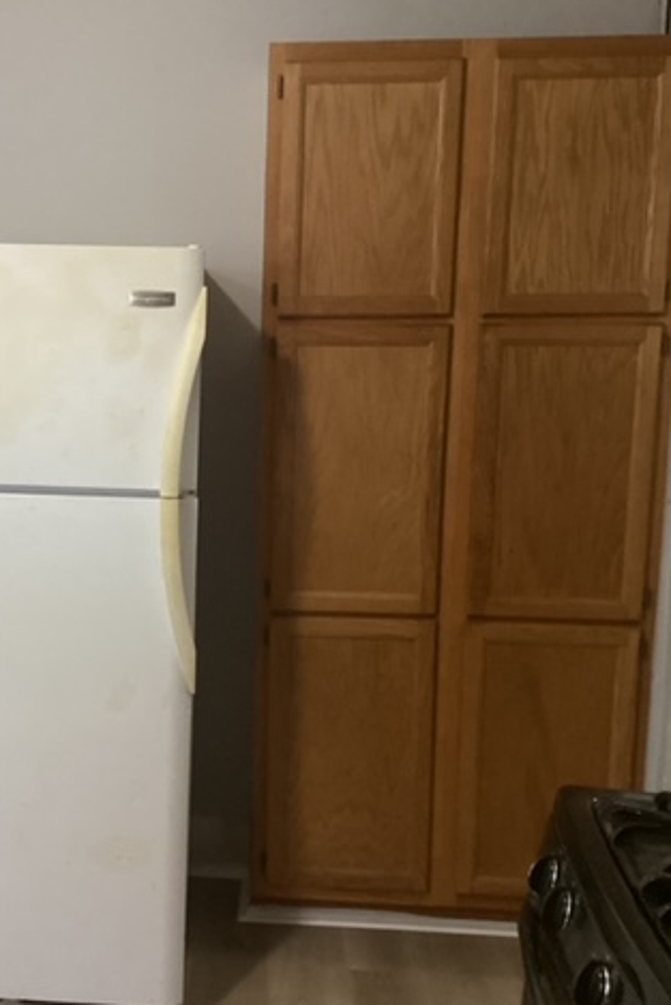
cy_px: 501
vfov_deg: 44.5
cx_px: 109
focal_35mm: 44
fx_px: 1229
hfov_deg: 29.6
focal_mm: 3.3
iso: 250
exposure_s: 1/50
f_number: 2.4
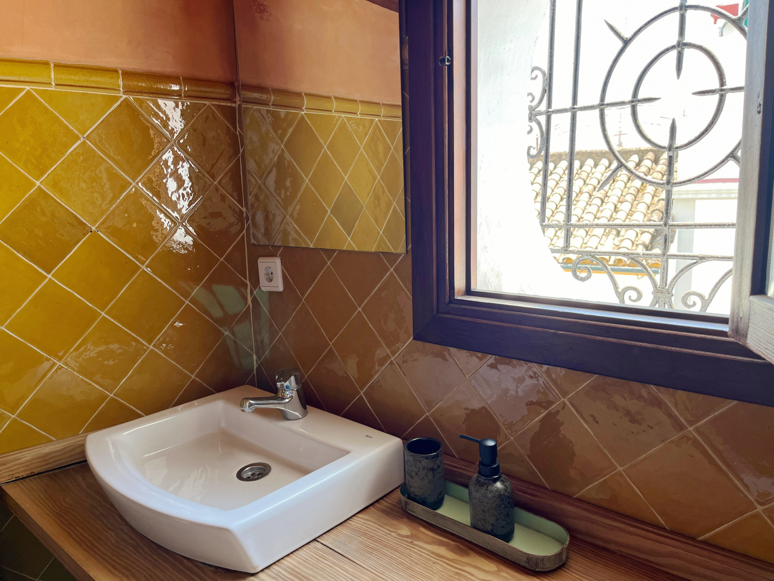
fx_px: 581
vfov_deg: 53.1
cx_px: 387
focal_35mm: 26
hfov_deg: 67.3
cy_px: 290
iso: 32
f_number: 1.6
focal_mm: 5.1
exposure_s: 1/122
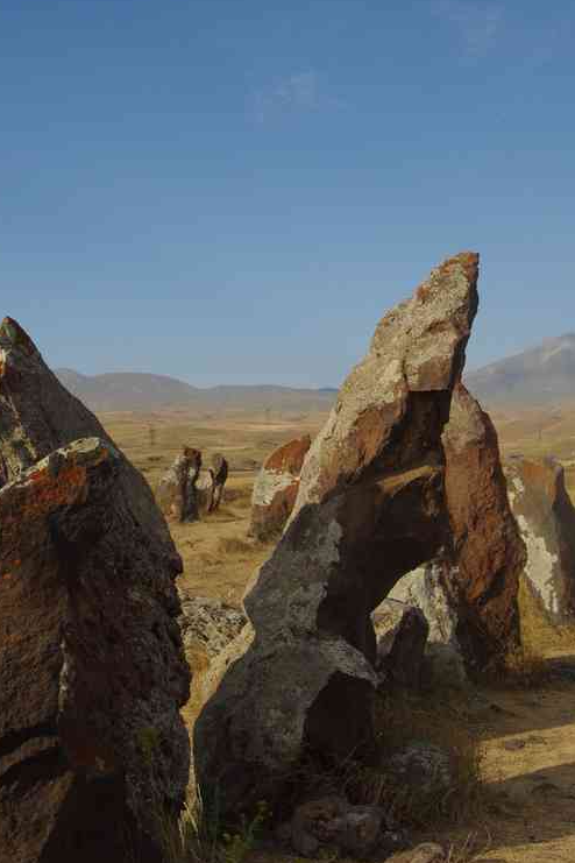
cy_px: 341
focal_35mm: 58
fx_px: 1389
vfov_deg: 34.4
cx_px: 353
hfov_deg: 23.3
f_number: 10
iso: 100
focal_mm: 29.4
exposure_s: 1/40
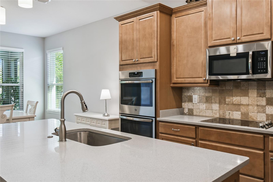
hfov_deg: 61.9
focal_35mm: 30
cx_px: 136
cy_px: 91
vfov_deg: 43.6
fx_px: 227
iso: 100
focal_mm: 20
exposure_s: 1/10
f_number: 7.1
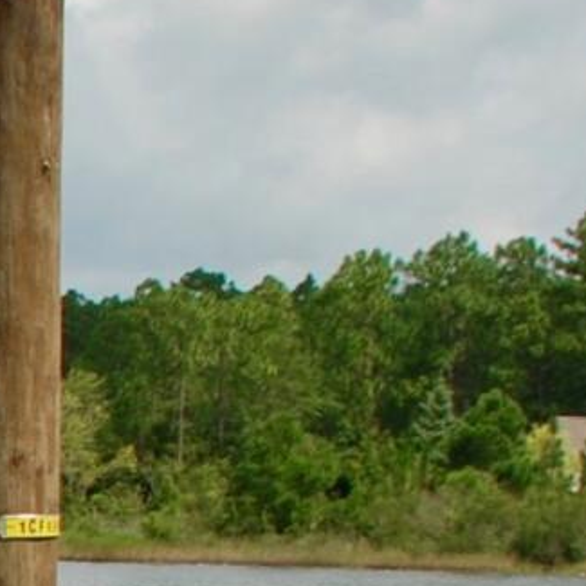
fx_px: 4060
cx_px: -750
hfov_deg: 7.7
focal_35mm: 212
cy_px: 1006
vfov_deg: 8.0
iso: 100
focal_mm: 18
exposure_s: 1/250
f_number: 8
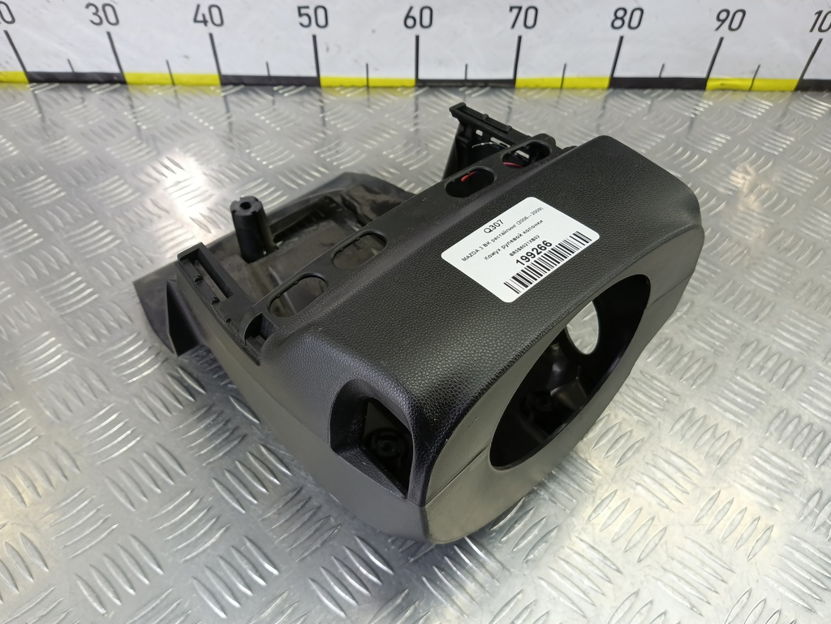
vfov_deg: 58.9
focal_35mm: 23
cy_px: 312
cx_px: 416
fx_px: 552
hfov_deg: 73.9
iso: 162
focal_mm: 4.11
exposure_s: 1/50
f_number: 1.6
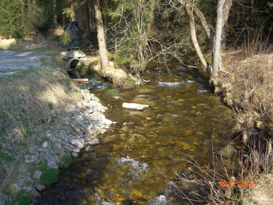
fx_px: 300
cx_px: 136
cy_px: 102
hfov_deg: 49.0
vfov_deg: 37.7
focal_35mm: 38
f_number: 2.8
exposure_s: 1/320
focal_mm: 7.9
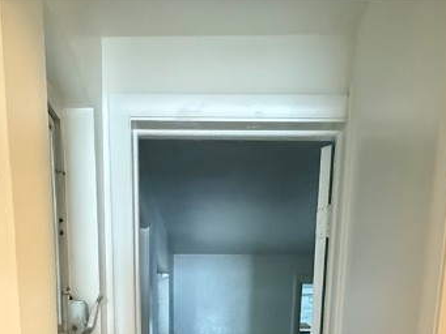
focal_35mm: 42
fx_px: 541
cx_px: 204
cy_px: 494
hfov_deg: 44.7
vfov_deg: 25.9
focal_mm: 2.22
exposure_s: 1/60
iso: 1250
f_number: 2.2
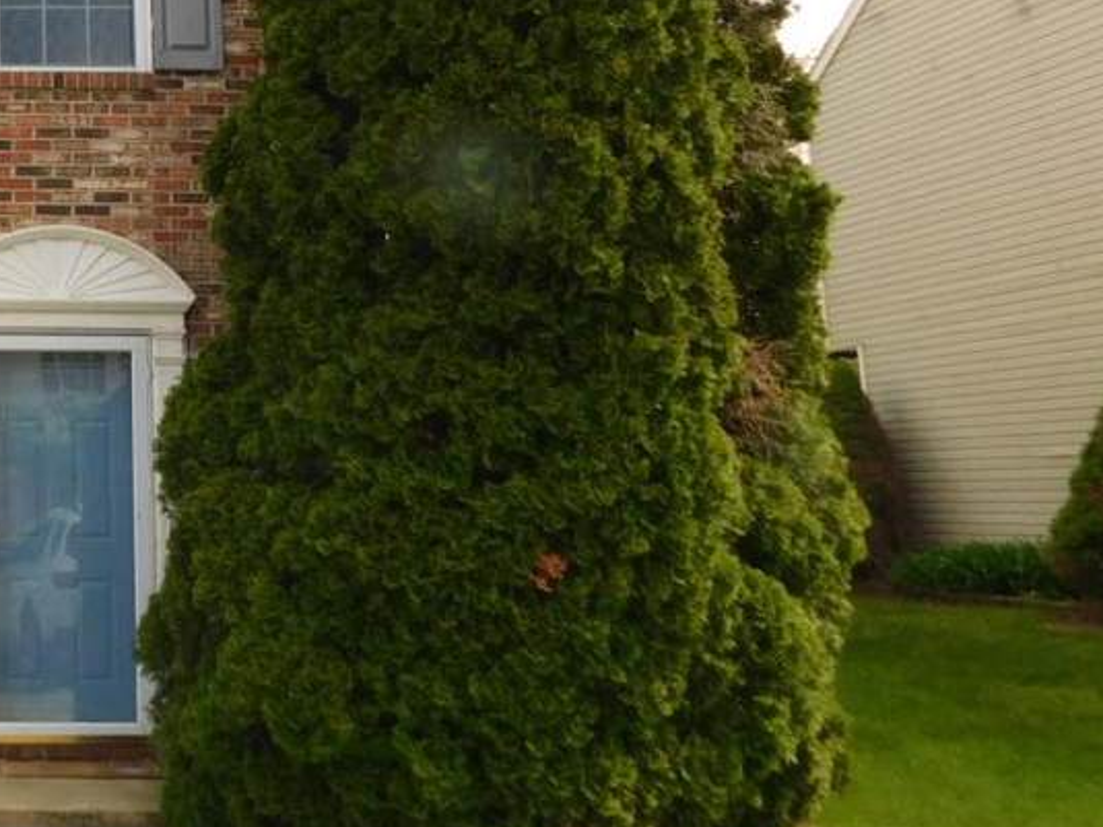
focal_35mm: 55
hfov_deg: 30.5
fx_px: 1752
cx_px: -165
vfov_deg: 26.0
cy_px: 157
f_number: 3
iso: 125
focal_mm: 4
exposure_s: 1/640
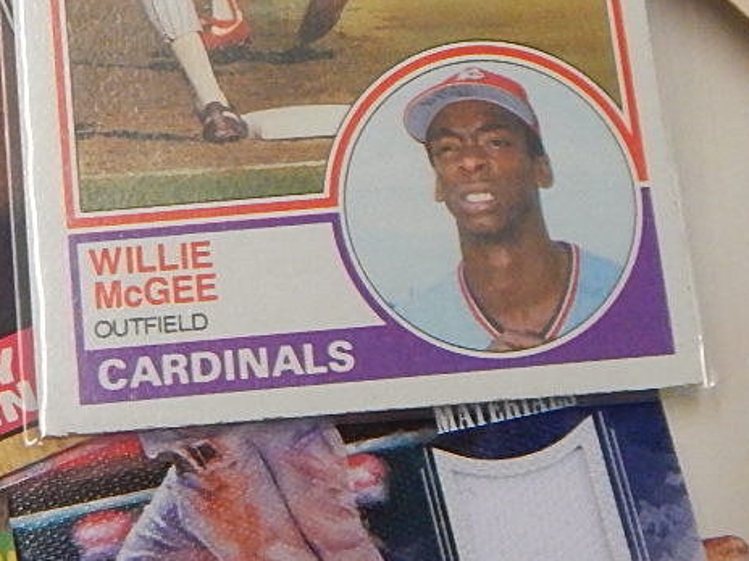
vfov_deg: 13.3
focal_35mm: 107
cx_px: 176
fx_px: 2315
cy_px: -171
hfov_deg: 18.2
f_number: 3.2
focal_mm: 5.6
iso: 400
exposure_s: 1/80
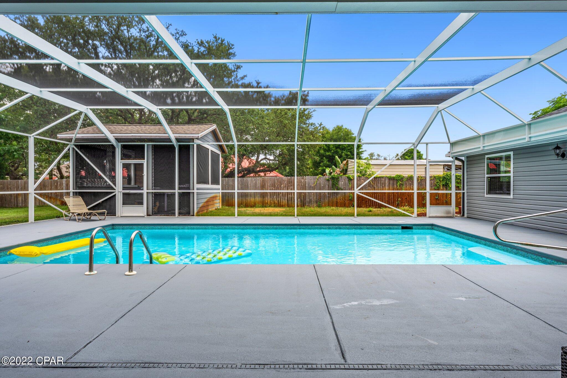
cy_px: 189
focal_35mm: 20
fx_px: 315
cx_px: 284
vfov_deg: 61.9
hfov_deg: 84.0
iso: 100
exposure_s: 1/60
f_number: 9
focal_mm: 20
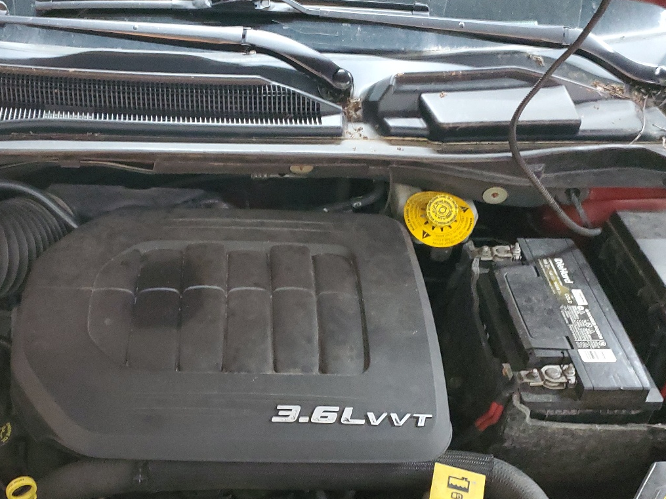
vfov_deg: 34.8
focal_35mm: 41
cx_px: 227
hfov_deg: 45.2
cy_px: 327
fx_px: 789
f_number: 1.5
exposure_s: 1/15
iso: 461
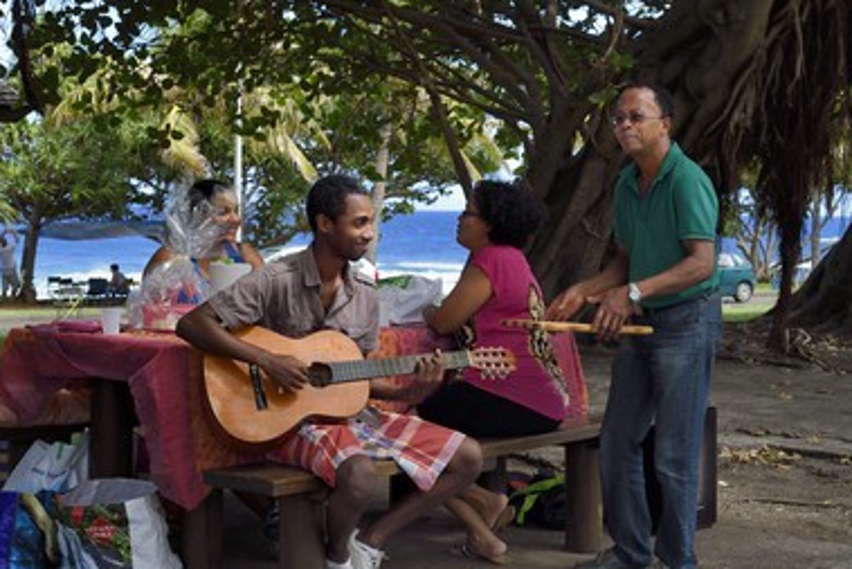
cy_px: 310
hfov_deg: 32.3
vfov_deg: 21.9
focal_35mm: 62
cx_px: 468
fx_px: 1468
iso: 500
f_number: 11
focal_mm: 56
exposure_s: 1/200
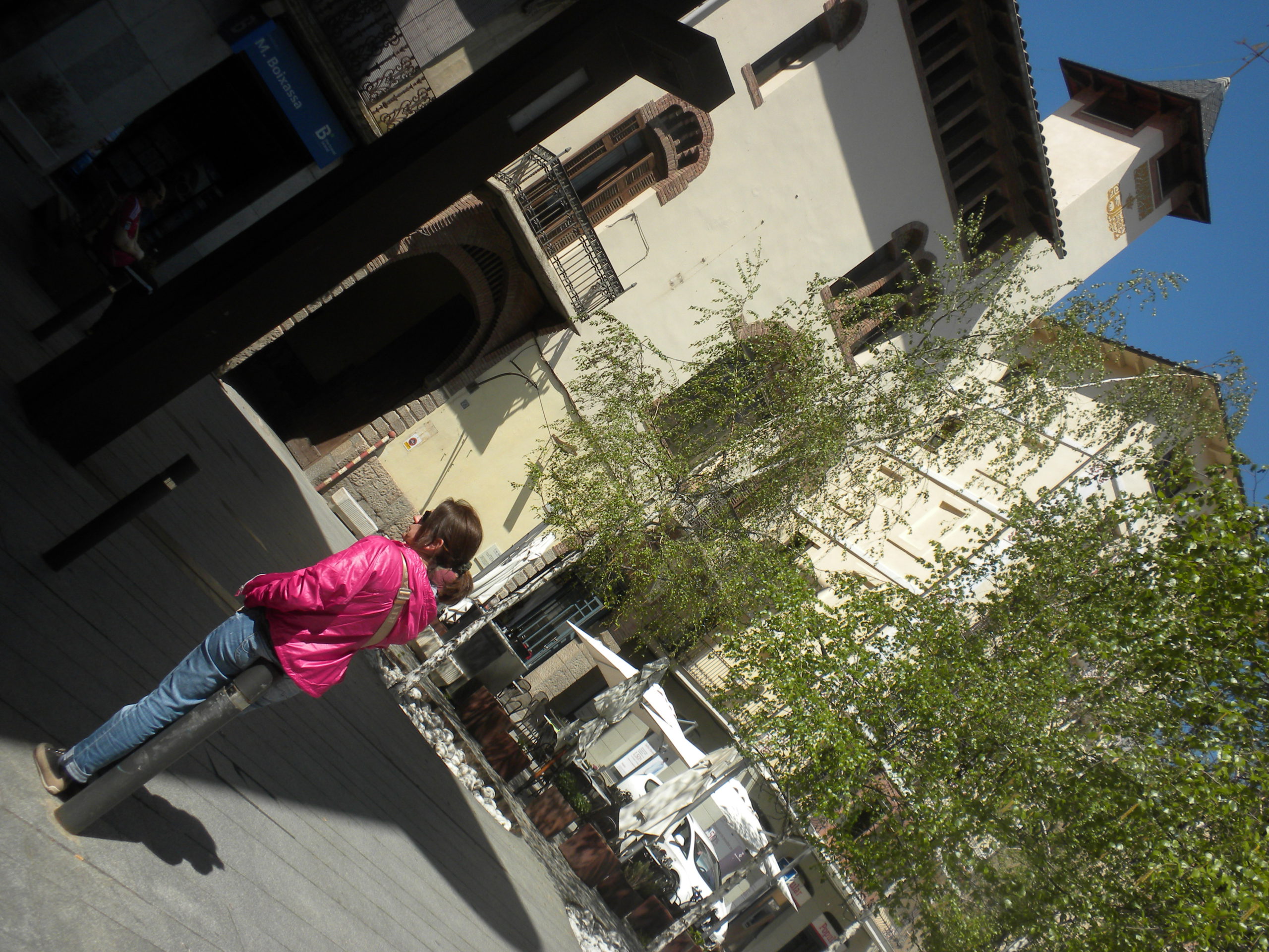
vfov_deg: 38.7
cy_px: 476
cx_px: 634
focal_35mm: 37
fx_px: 1356
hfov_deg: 50.1
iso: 64
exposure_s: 1/120
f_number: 10
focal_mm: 6.6
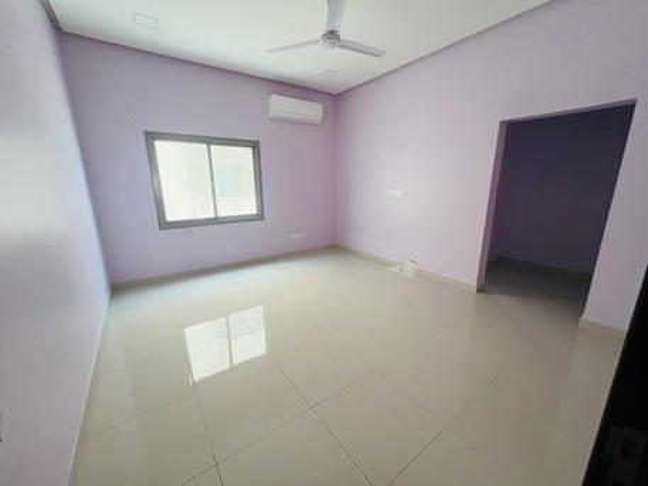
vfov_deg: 89.9
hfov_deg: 106.2
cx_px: 324
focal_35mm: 13
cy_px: 243
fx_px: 243
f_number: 1.8
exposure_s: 1/86
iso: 250
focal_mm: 1.57
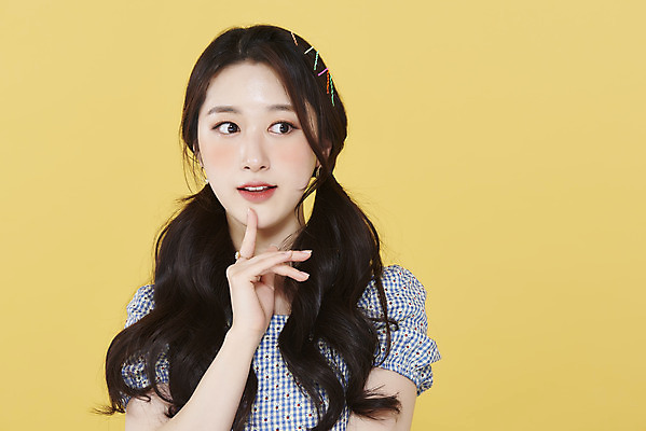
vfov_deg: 13.1
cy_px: 216
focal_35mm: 105
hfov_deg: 19.4
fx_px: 1885
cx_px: 323
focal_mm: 105
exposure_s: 1/125
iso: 64
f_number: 11
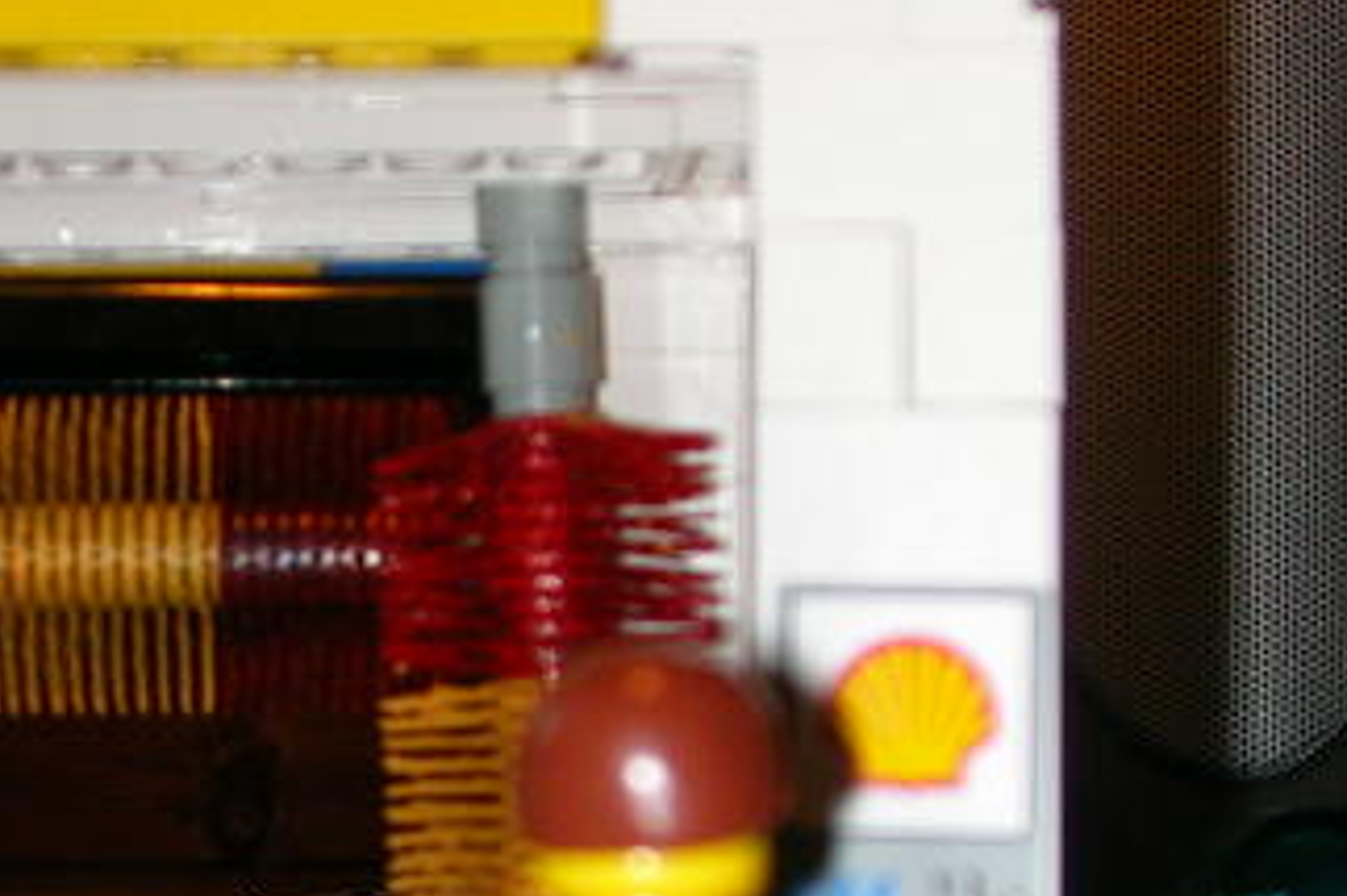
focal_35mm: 132
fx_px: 4936
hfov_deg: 15.4
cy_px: 946
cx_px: 167
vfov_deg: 10.3
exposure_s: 1/59.9
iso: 100
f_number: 3.5
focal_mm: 9.7
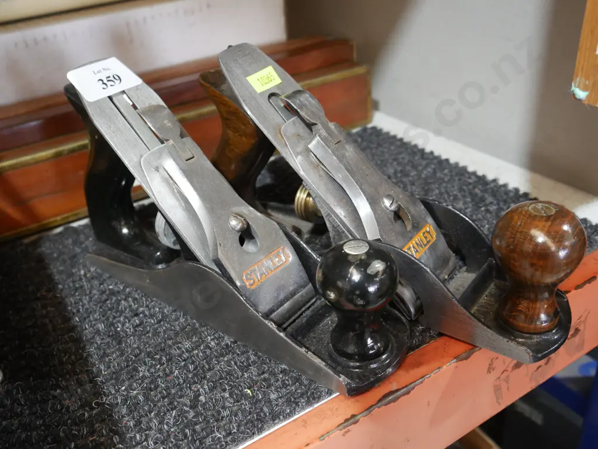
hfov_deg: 56.8
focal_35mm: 32
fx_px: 553
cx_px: 299
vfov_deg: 44.2
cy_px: 224
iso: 1600
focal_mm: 16
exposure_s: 1/60
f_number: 4.5
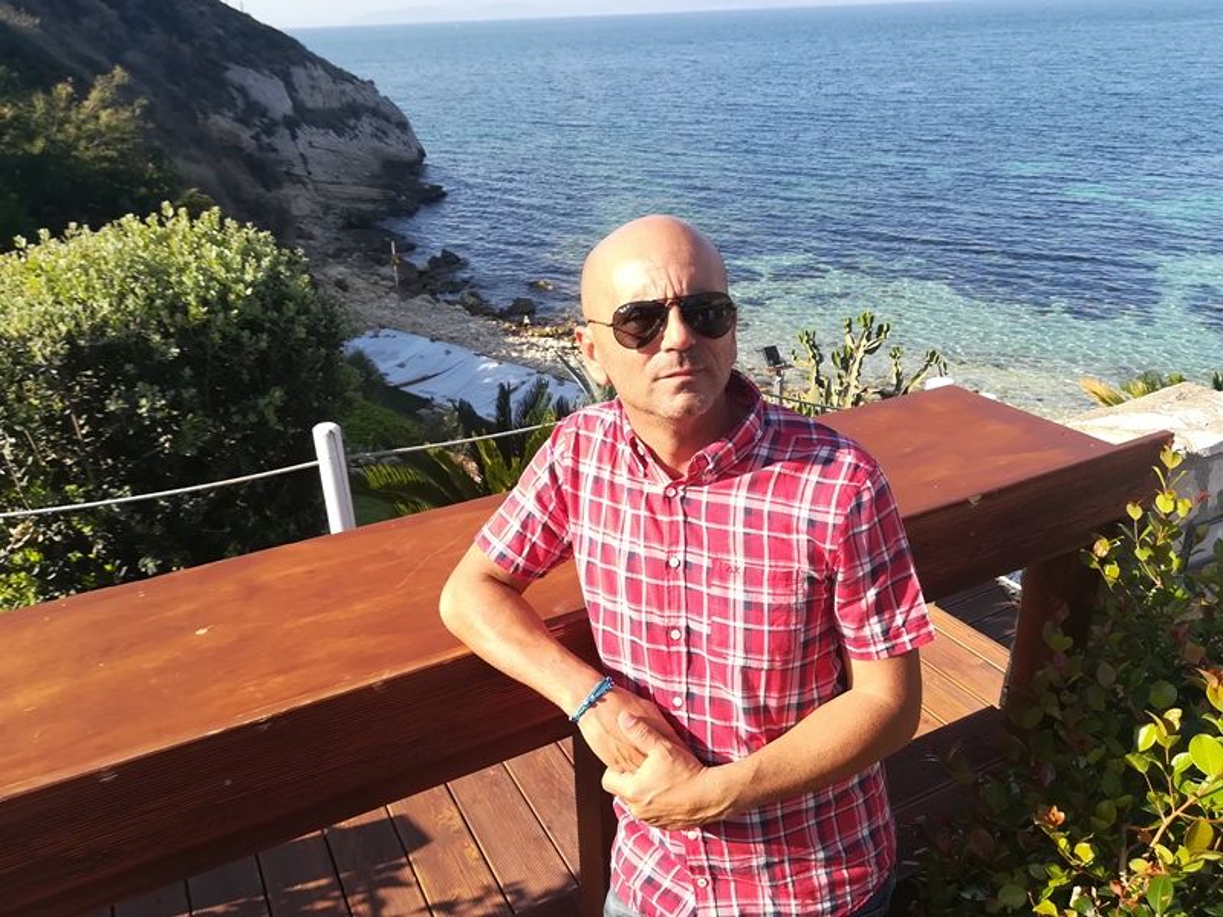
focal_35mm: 26
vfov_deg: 53.1
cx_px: 612
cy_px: 458
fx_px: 919
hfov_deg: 67.3
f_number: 2.2
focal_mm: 3.83
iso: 50
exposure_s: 1/447
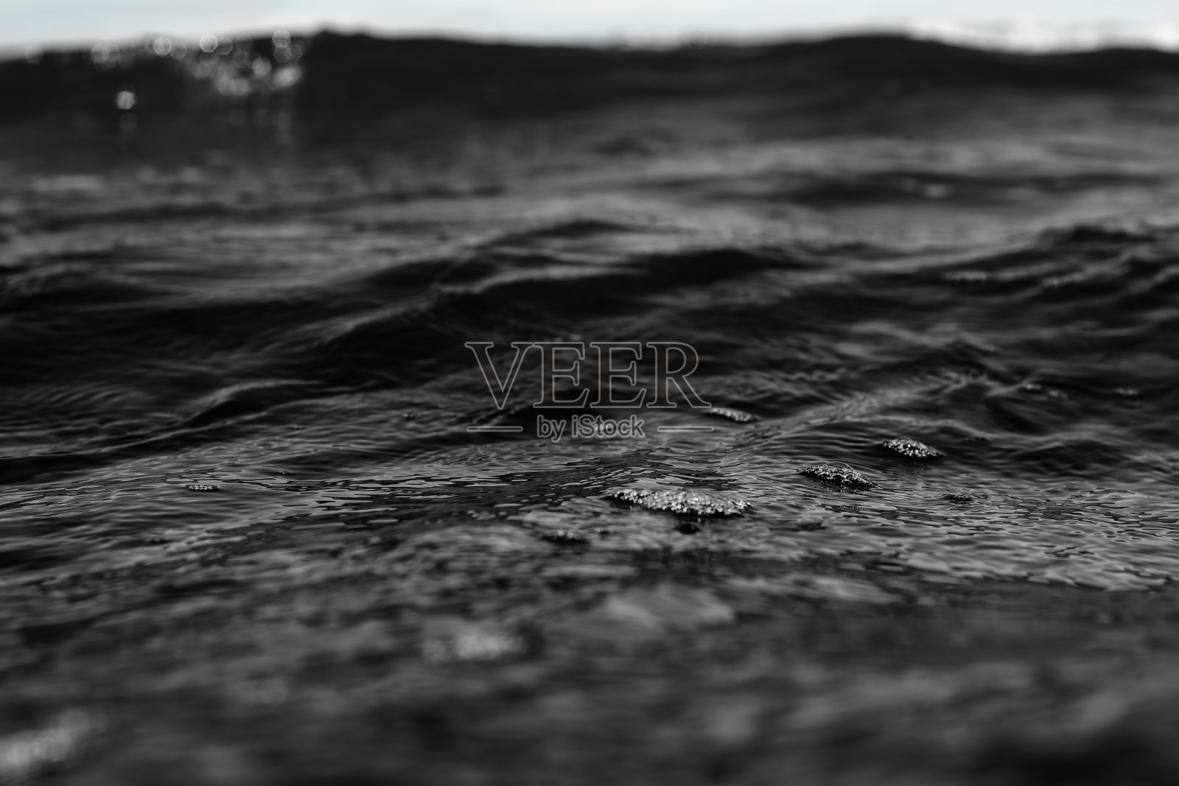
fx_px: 2456
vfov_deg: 18.2
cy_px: 393
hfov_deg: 27.0
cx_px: 590
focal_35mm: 75
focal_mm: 50
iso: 100
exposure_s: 1/1000
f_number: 5
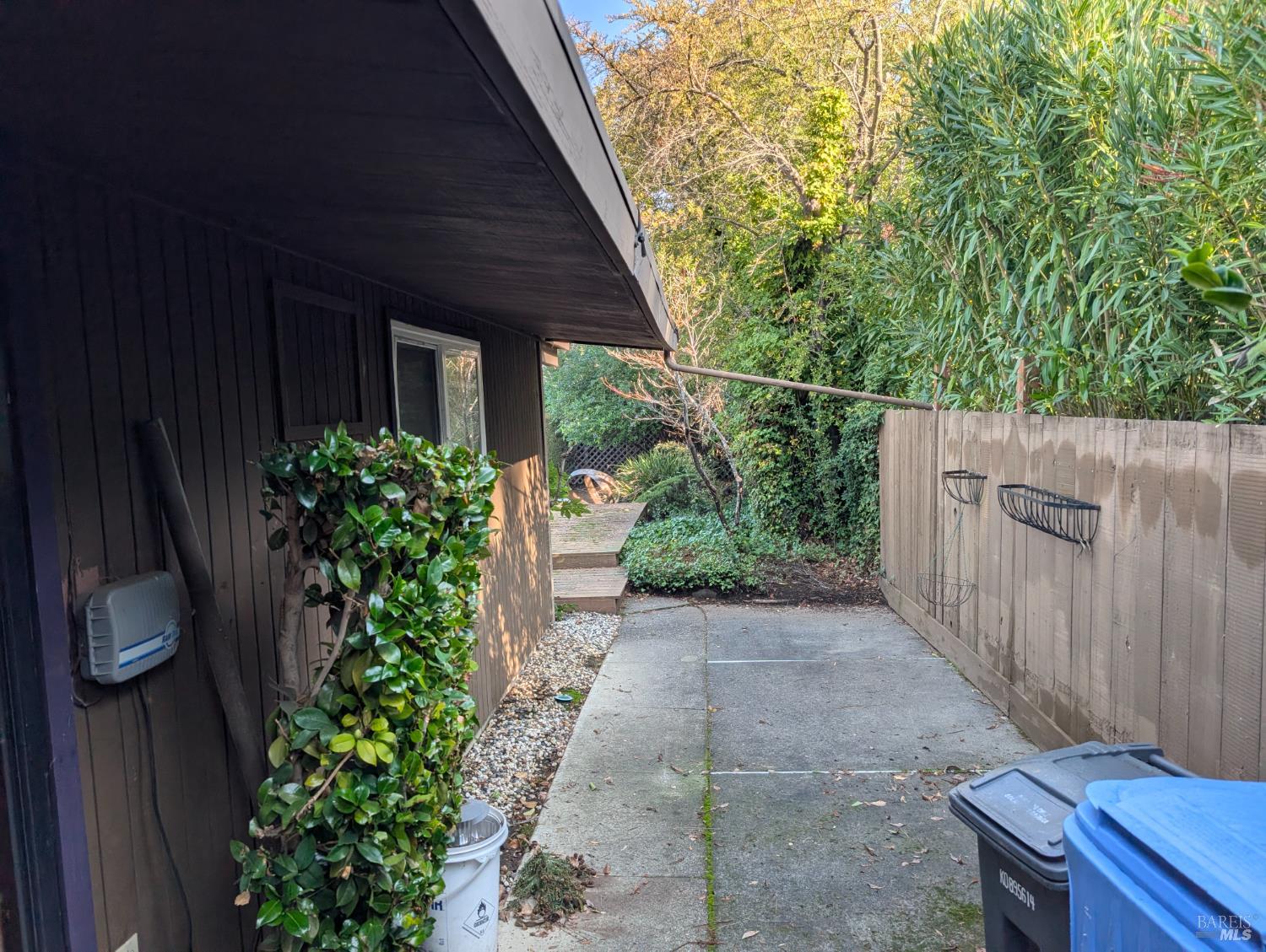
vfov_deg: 56.9
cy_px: 476
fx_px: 879
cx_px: 633
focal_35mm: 24
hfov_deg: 71.5
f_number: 1.68
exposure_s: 1/1143
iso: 20
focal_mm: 6.9
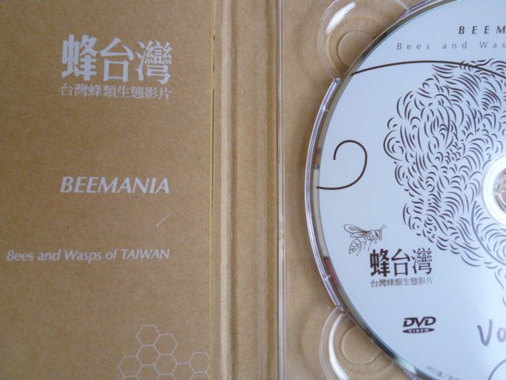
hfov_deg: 71.6
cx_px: 253
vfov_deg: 56.8
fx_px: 351
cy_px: 190
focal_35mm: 24
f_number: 2.2
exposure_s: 1/25
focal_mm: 4.3
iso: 400
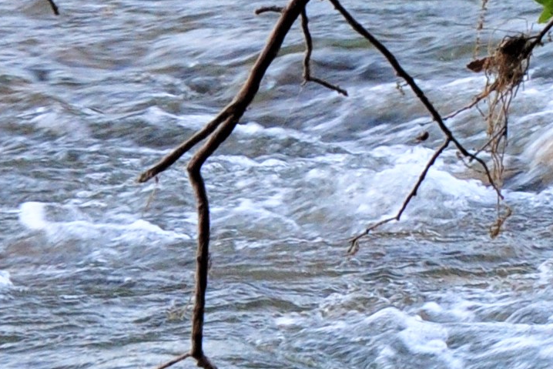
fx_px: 5223
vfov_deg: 4.0
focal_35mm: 340
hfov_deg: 5.7
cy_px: 288
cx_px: 1641
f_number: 8
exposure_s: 1/60
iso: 640
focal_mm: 38
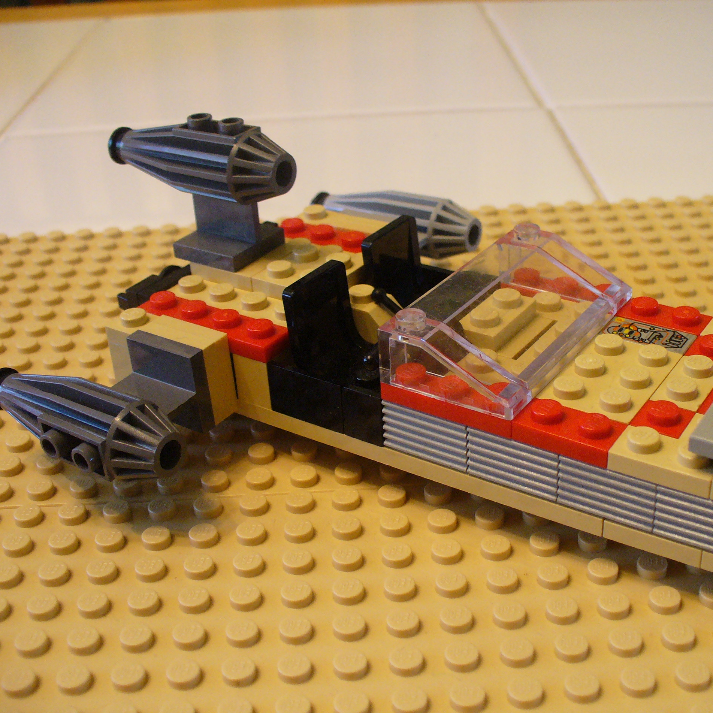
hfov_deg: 38.0
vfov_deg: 38.3
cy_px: 359
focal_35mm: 44
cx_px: 458
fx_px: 1025
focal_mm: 6.1
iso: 200
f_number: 2.8
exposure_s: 1/20
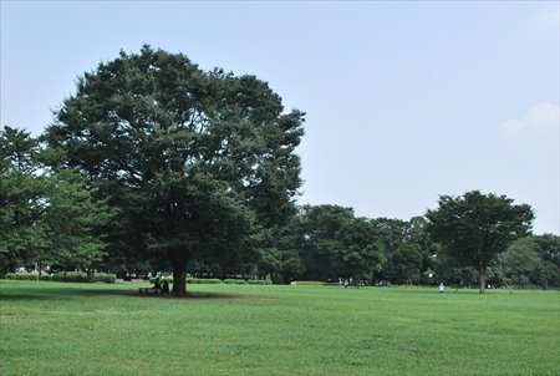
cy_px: 188
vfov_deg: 32.0
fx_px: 655
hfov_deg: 46.3
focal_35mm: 42
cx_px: 280
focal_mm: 28
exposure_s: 1/200
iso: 100
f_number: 7.1
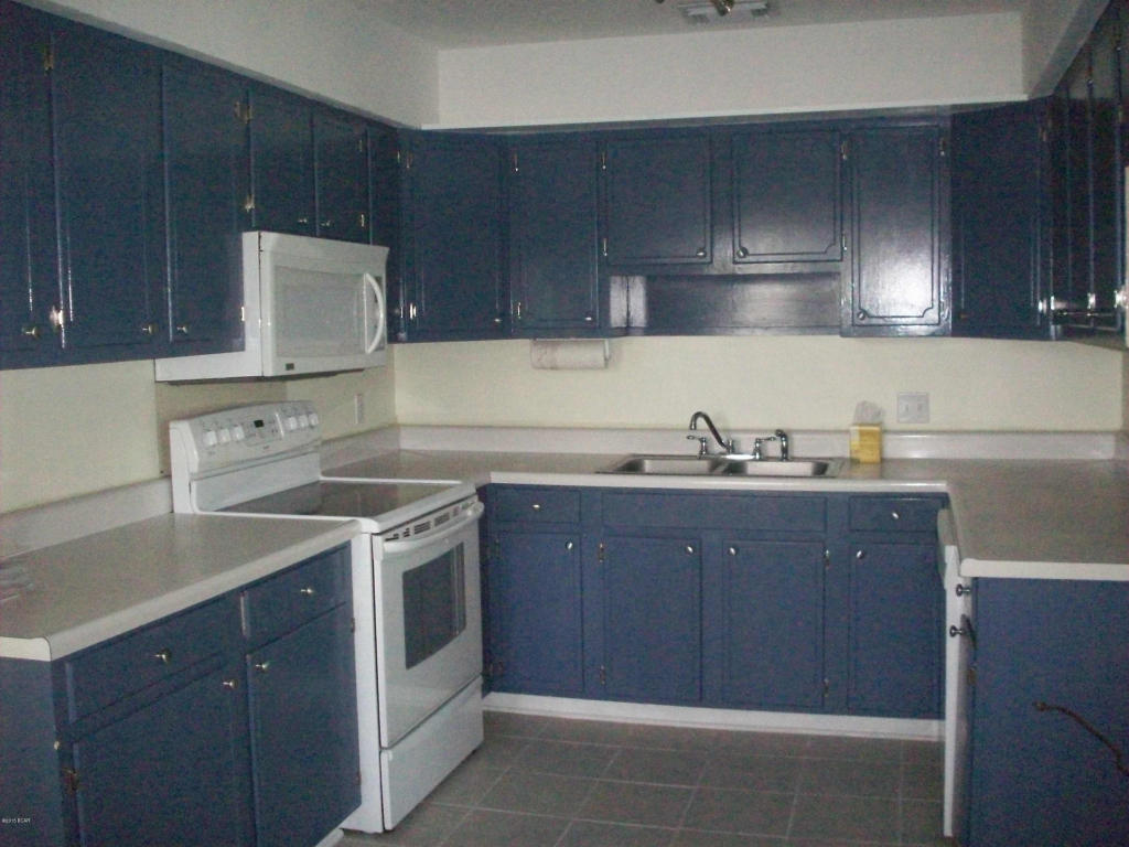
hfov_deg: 50.1
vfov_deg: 38.7
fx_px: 1207
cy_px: 424
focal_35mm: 37
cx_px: 564
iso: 800
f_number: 2.8
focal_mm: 6.2
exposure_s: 1/128
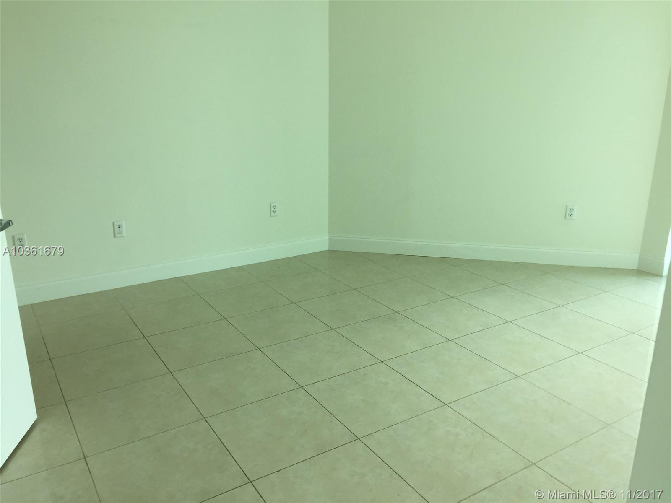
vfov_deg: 48.2
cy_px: 252
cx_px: 336
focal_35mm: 29
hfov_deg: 61.7
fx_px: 562
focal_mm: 4.15
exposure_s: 1/60
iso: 32
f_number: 2.2
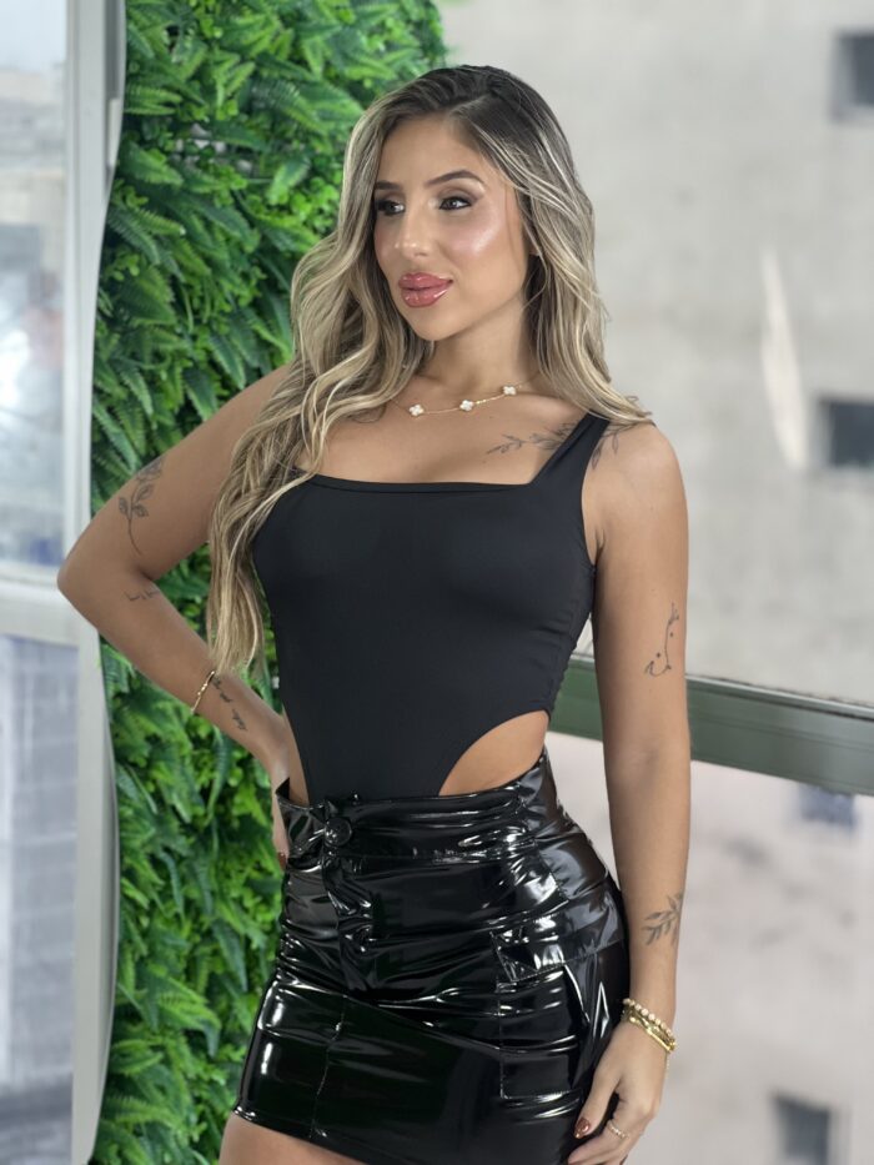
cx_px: 437
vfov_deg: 25.3
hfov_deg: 19.1
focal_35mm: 77
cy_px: 582
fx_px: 2592
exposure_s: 1/120
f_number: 2.8
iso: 200
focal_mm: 9
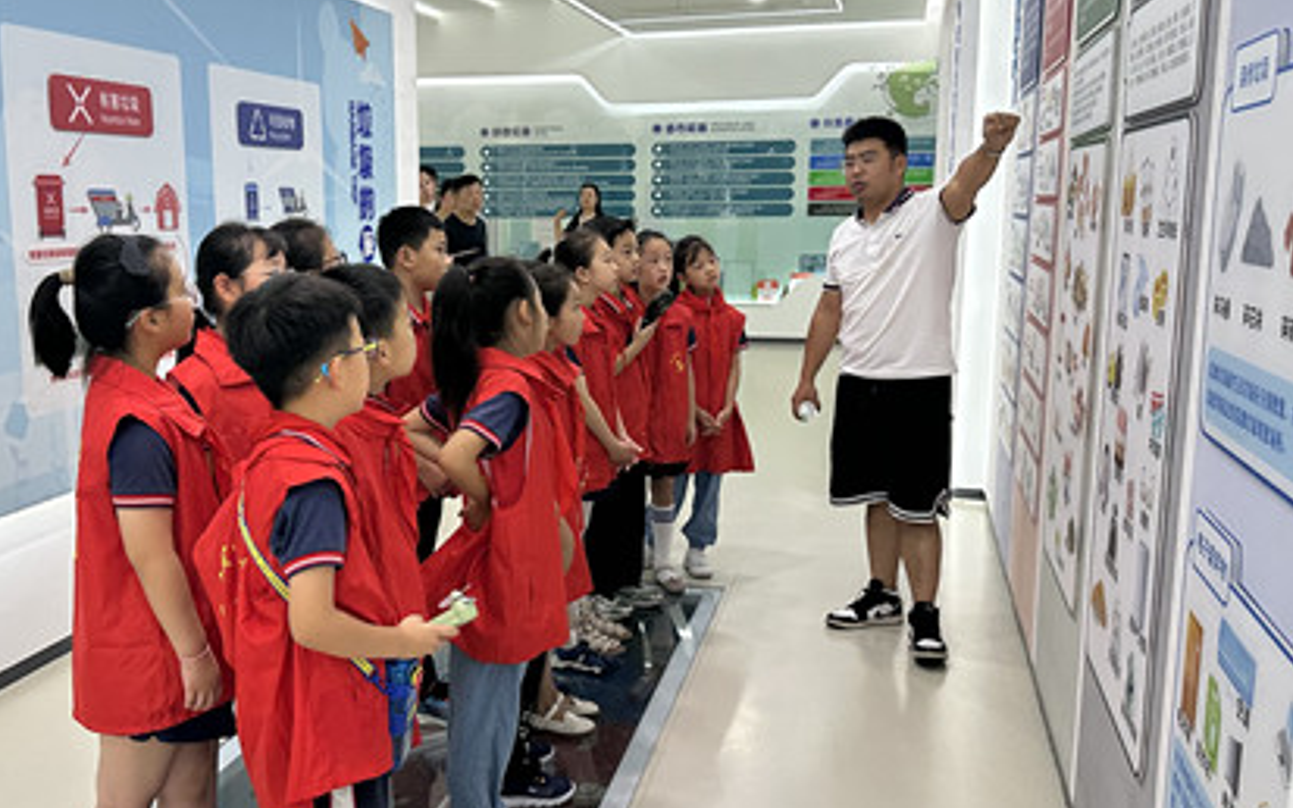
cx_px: 507
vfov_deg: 34.4
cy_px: 429
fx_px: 1304
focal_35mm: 37
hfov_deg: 52.3
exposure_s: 1/100
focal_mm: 6.86
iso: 200
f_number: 1.78
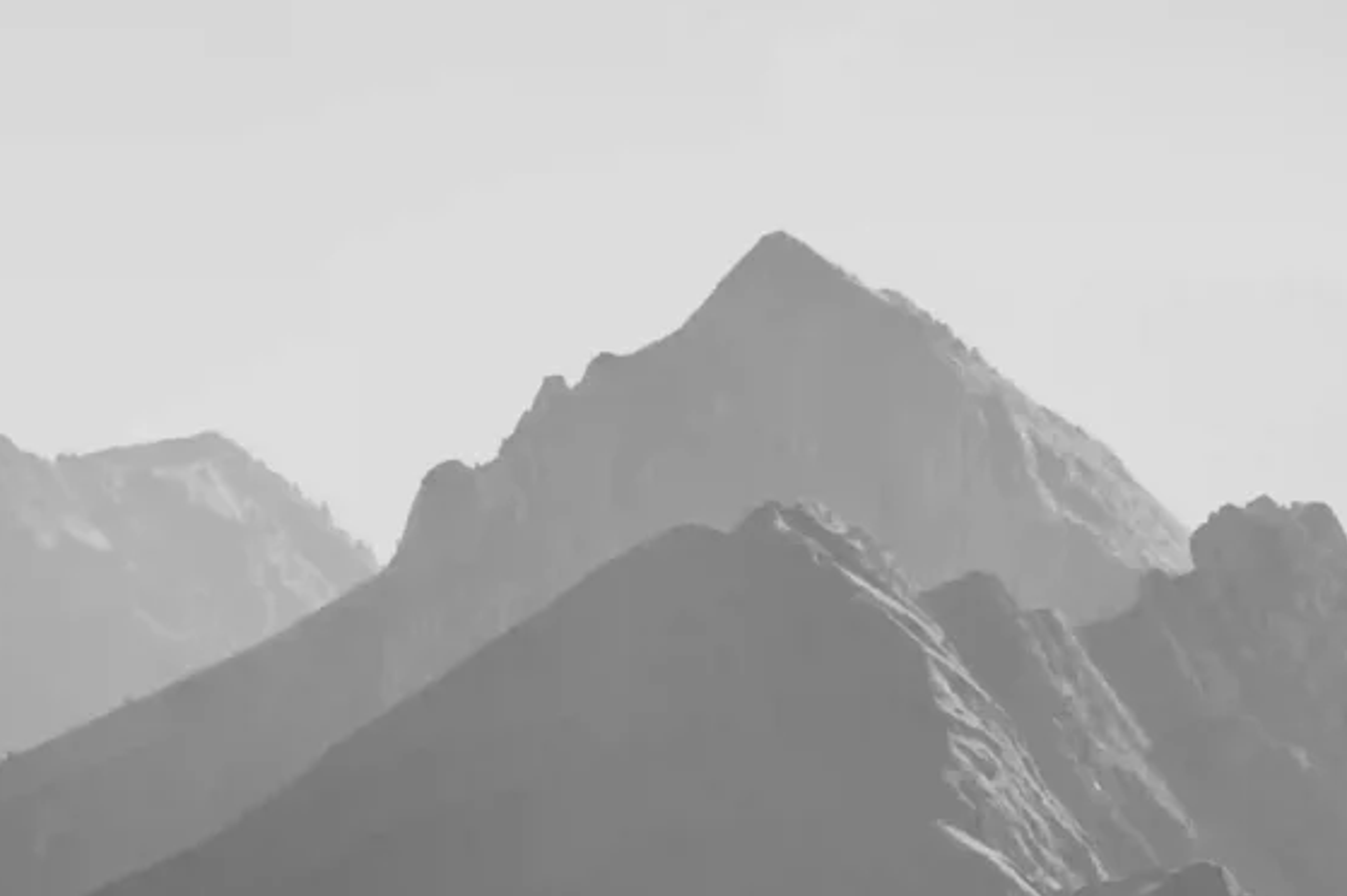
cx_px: -875
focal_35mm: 770
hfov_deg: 2.7
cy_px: -295
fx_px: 28793
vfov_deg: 1.8
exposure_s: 1/2000
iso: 500
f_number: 5.6
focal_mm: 168
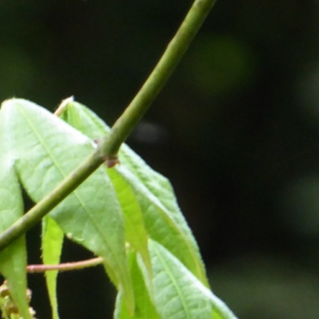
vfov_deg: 1.0
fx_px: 17912
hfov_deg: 1.0
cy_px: 421
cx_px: -210
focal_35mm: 1718
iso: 400
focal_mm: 96.2
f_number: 6.1
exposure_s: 1/50
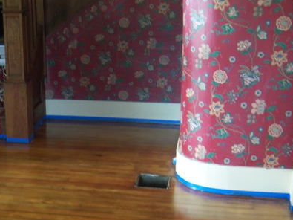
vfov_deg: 19.8
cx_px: 55
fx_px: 618
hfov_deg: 26.2
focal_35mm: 73
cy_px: 198
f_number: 2.8
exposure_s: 1/8
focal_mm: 7.5
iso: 160
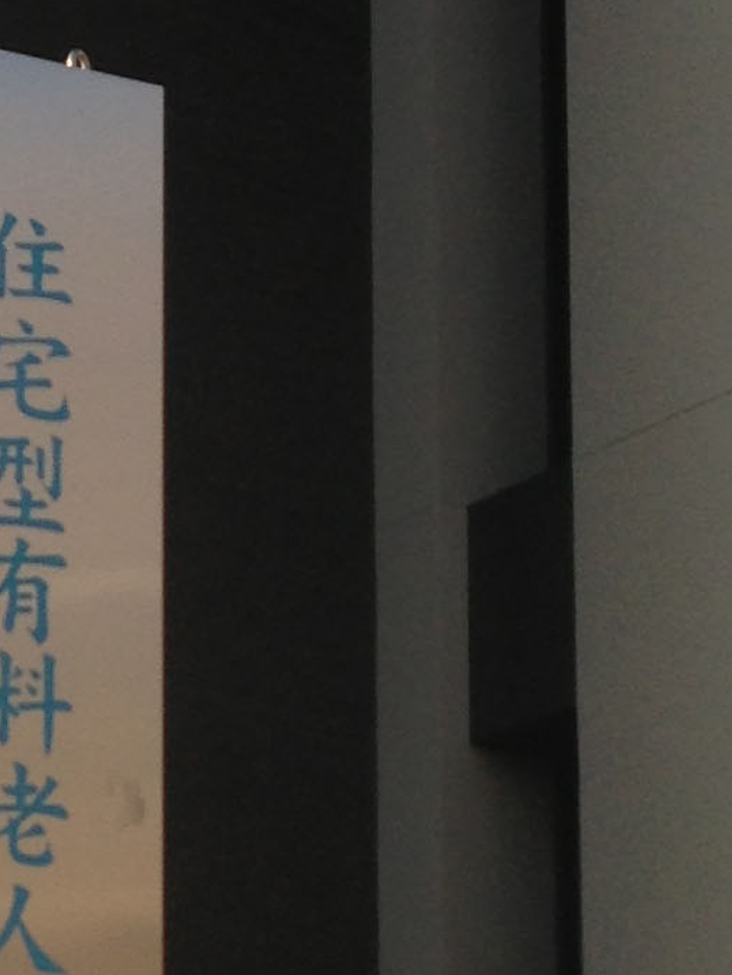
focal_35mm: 156
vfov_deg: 12.4
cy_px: 1123
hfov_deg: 9.3
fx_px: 4396
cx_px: -276
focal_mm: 4.13
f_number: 2.4
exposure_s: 1/935
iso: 50
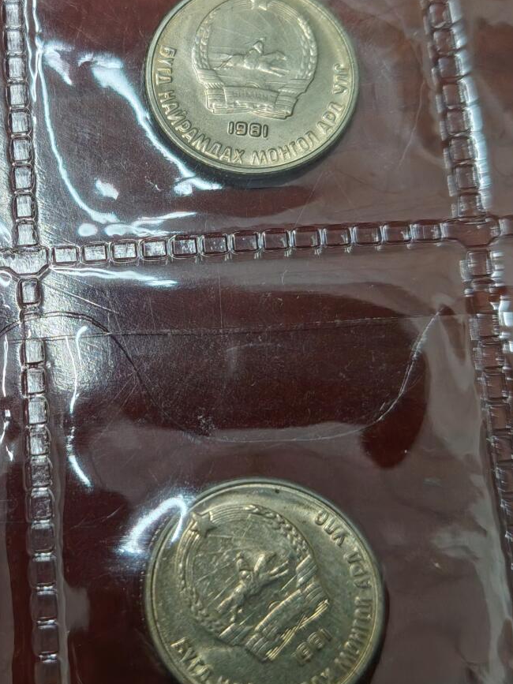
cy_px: 301
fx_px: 1067
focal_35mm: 54
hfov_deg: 26.2
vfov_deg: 35.5
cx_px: 59
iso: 271
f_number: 1.88
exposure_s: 1/50
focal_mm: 4.84
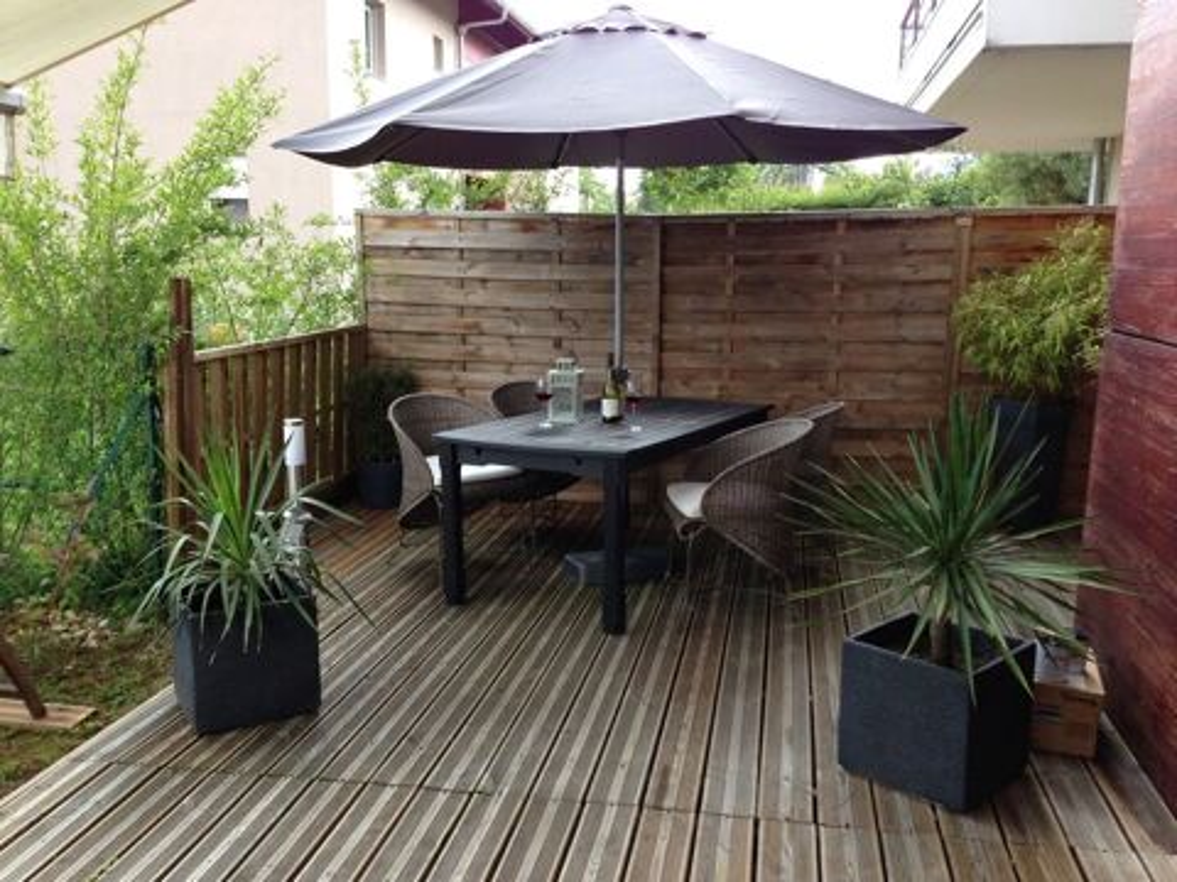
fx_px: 1122
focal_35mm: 33
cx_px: 588
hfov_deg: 55.4
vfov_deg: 42.9
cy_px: 441
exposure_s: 1/120
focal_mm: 4.12
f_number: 2.4
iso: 80
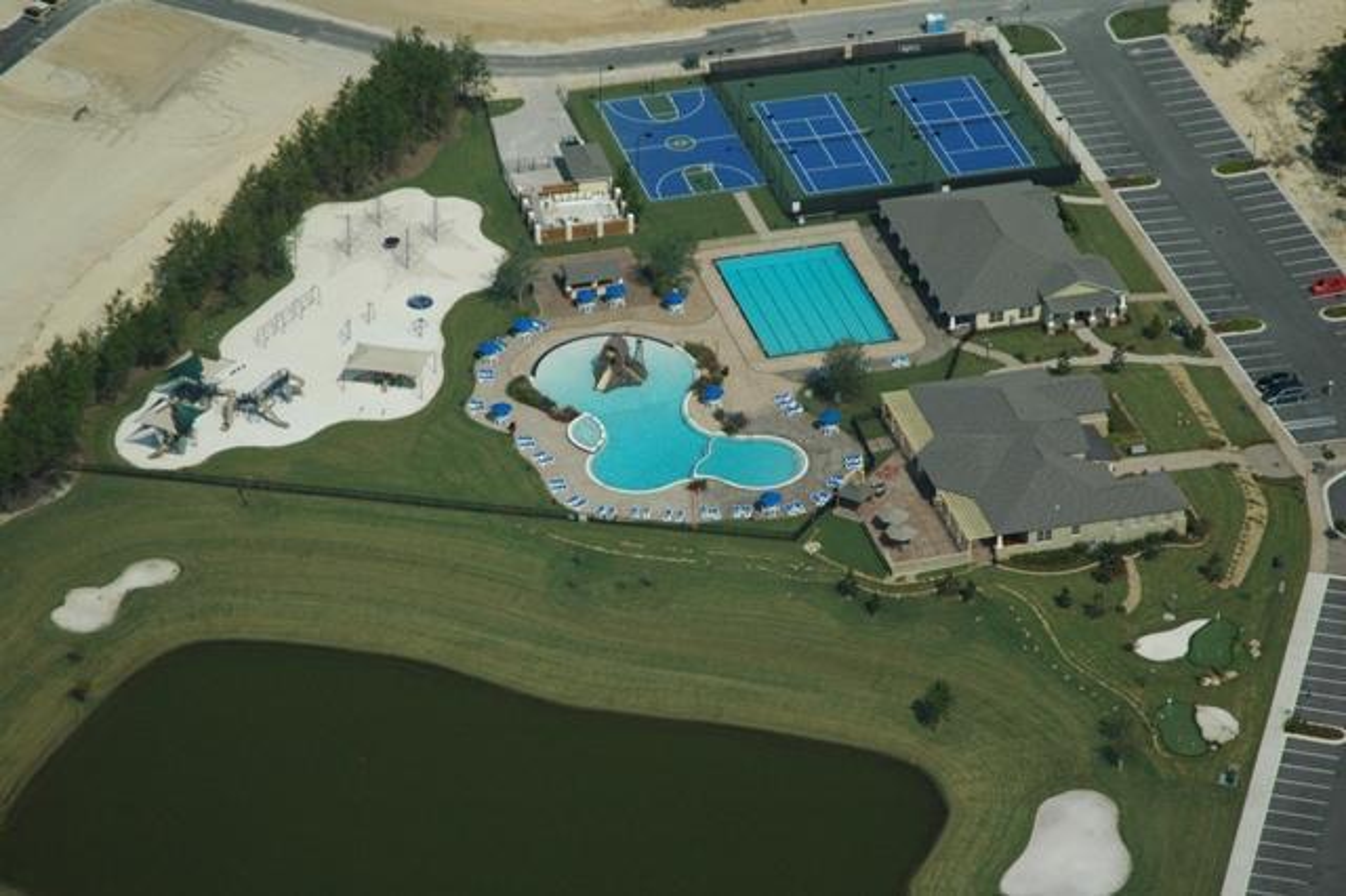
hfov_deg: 14.4
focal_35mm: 142
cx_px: 673
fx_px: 5325
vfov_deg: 9.6
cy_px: 448
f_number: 5.6
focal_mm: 95
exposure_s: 1/2500
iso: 640
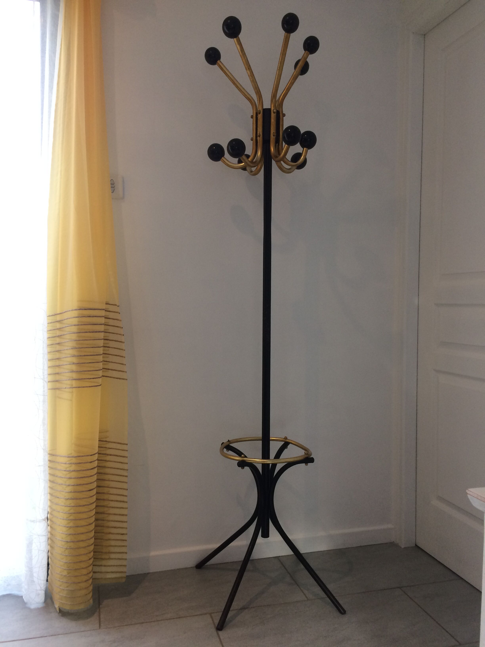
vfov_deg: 61.7
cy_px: 324
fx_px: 542
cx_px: 242
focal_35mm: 29
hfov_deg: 48.2
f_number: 2.2
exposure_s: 1/33
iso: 50
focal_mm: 4.15
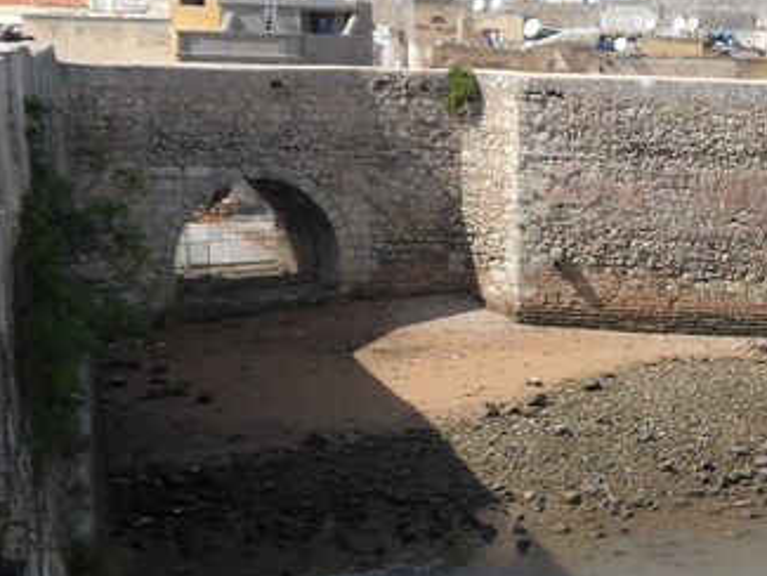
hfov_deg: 24.0
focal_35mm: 78
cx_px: 760
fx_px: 1729
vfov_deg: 18.9
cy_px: 380
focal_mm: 5.8
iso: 80
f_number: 3.3
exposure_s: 1/1000
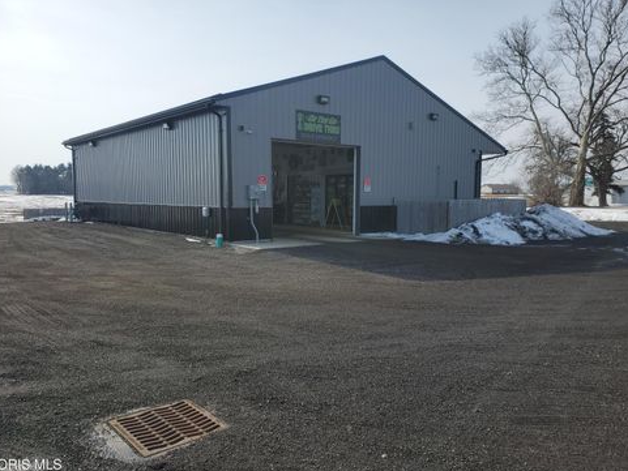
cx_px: 312
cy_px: 242
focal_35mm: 27
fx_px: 490
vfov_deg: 51.4
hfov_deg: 65.3
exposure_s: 1/2450
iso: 50
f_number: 2.4
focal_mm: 4.3
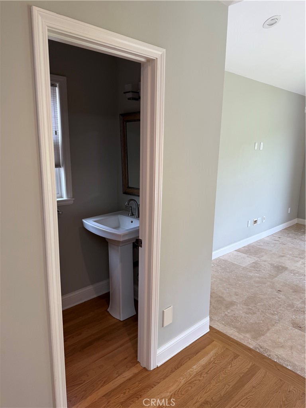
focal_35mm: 24
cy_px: 204
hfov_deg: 56.8
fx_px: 283
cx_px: 153
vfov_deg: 71.6
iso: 100
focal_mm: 6.76
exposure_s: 1/120
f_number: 1.78
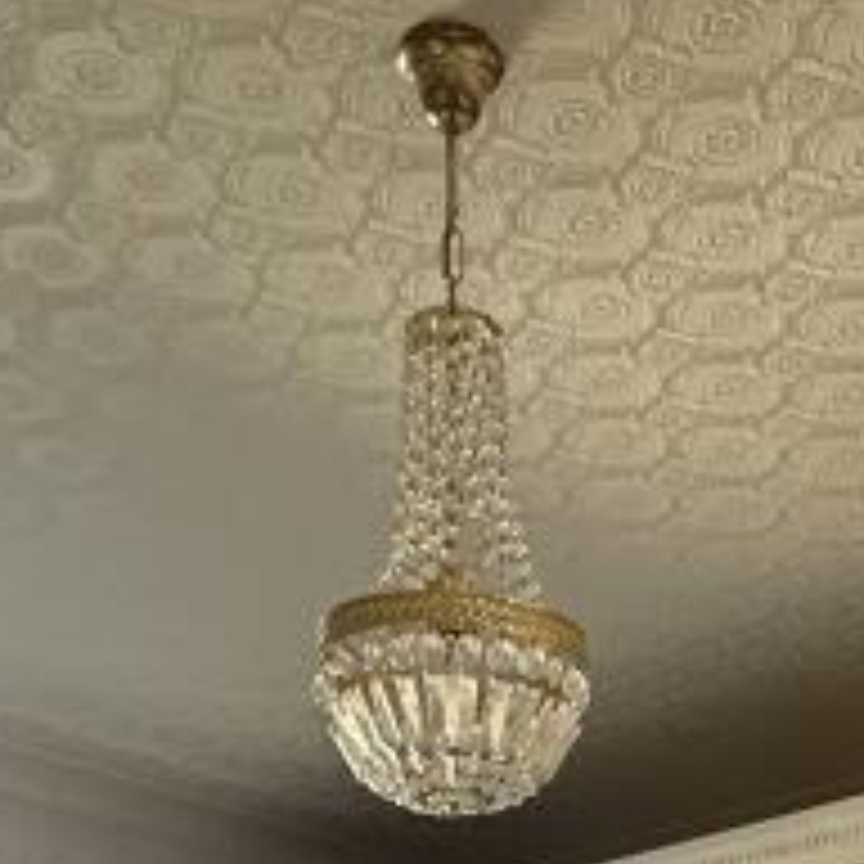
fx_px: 1864
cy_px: 1606
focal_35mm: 66
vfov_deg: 19.0
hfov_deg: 25.8
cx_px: 657
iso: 160
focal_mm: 2.22
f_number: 2.2
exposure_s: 1/99
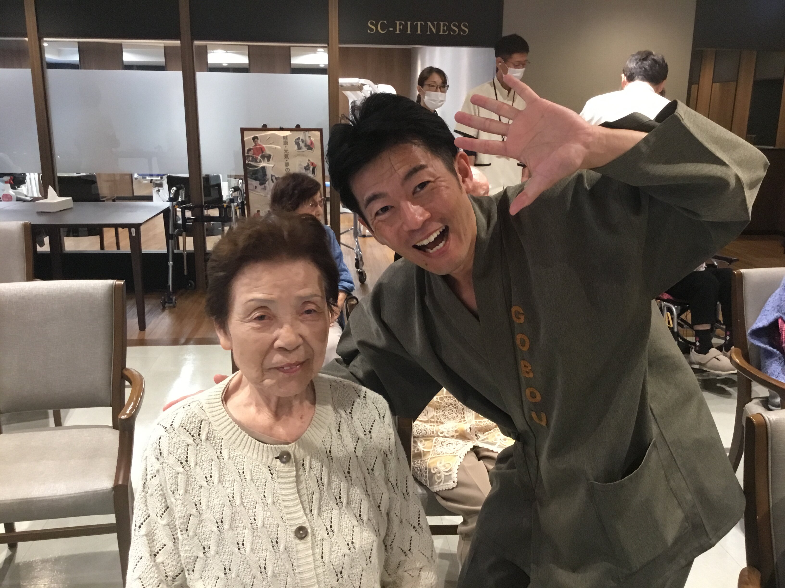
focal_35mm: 31
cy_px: 294
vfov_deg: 45.4
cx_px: 392
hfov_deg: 58.4
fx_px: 703
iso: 125
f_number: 2.4
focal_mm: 3.3
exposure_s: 1/30
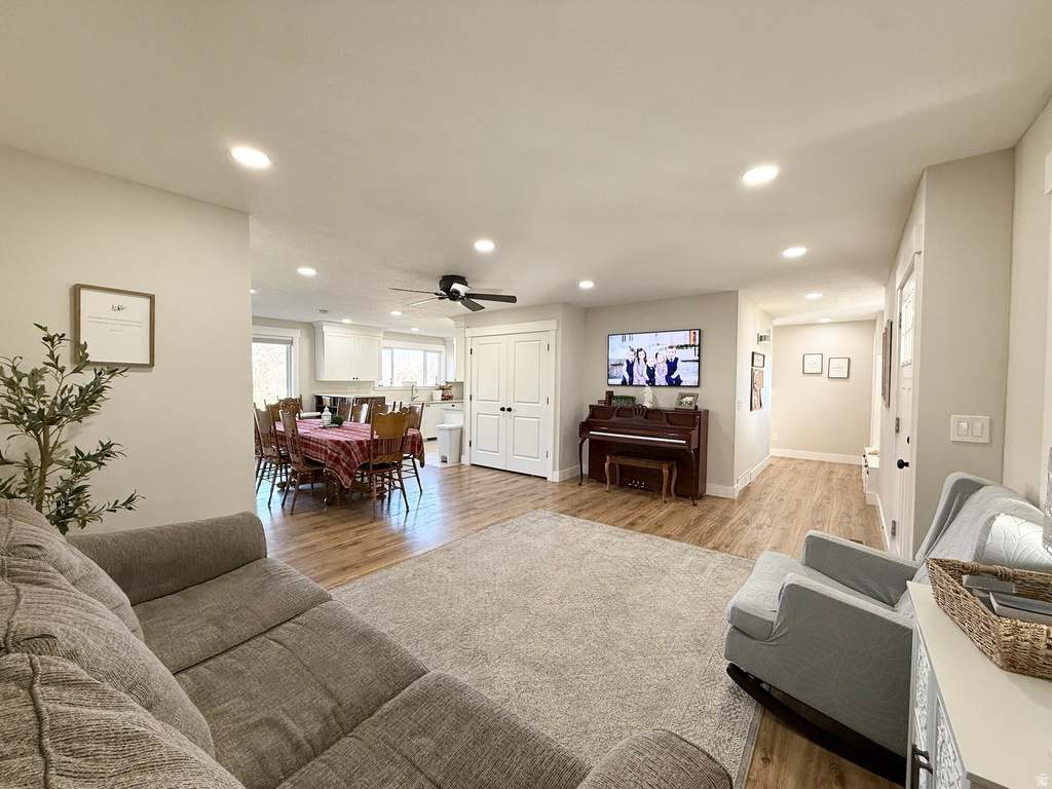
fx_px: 425
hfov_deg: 102.1
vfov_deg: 85.7
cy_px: 394
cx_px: 526
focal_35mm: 14
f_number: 2.2
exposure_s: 1/120
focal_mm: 2.22
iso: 160
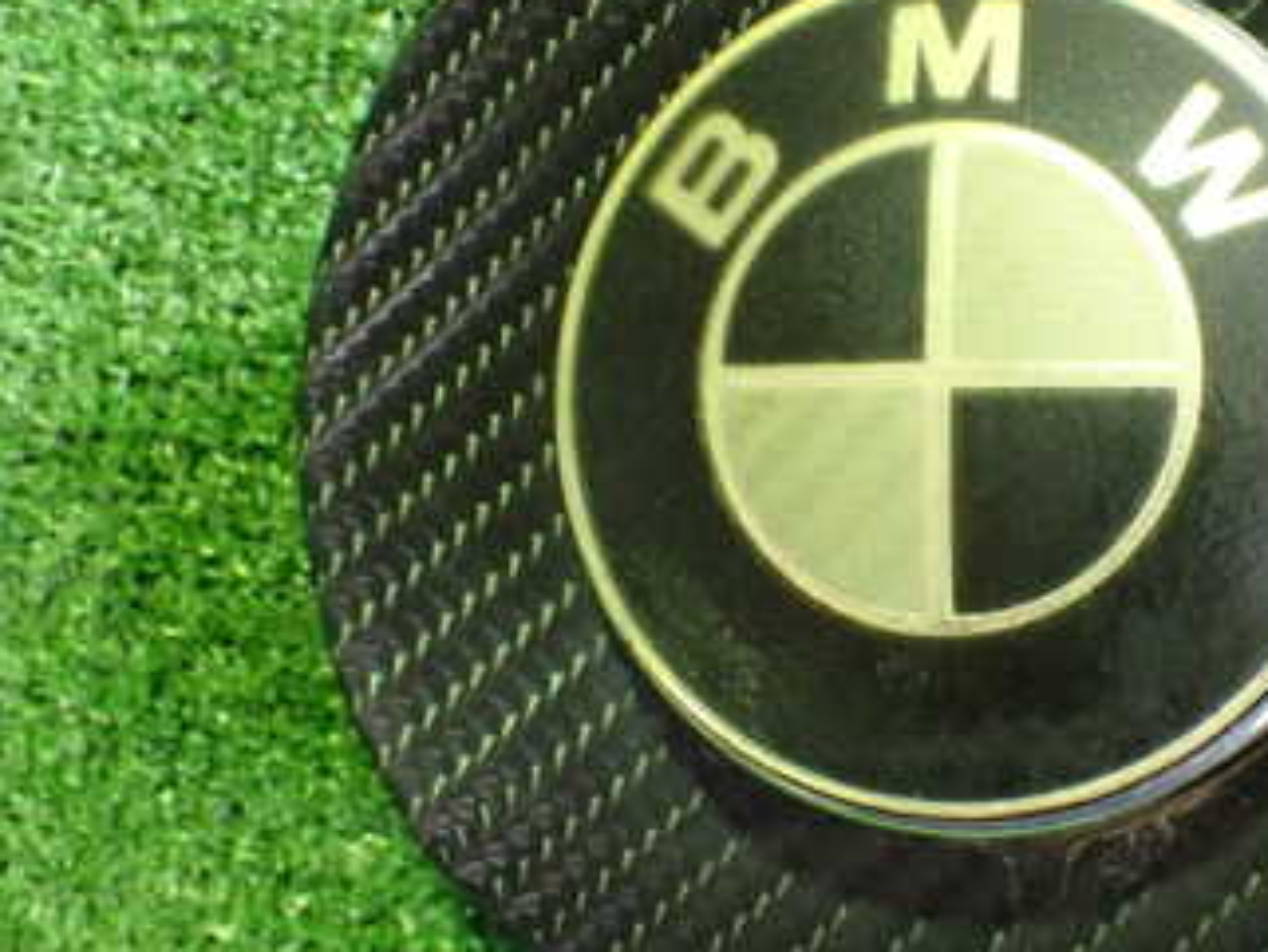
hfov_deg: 33.5
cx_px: 988
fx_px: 2052
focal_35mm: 56
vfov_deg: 26.1
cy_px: 423
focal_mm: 5.4
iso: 800
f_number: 2.3
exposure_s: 1/40
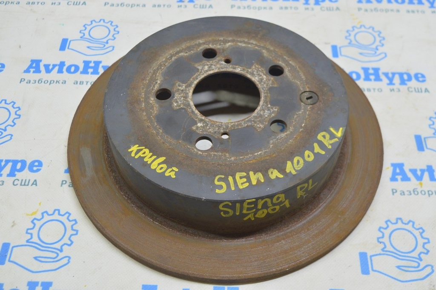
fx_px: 545
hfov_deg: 43.6
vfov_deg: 29.8
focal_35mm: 45
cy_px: 145
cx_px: 218
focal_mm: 30
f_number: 5.6
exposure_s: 1/20
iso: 400
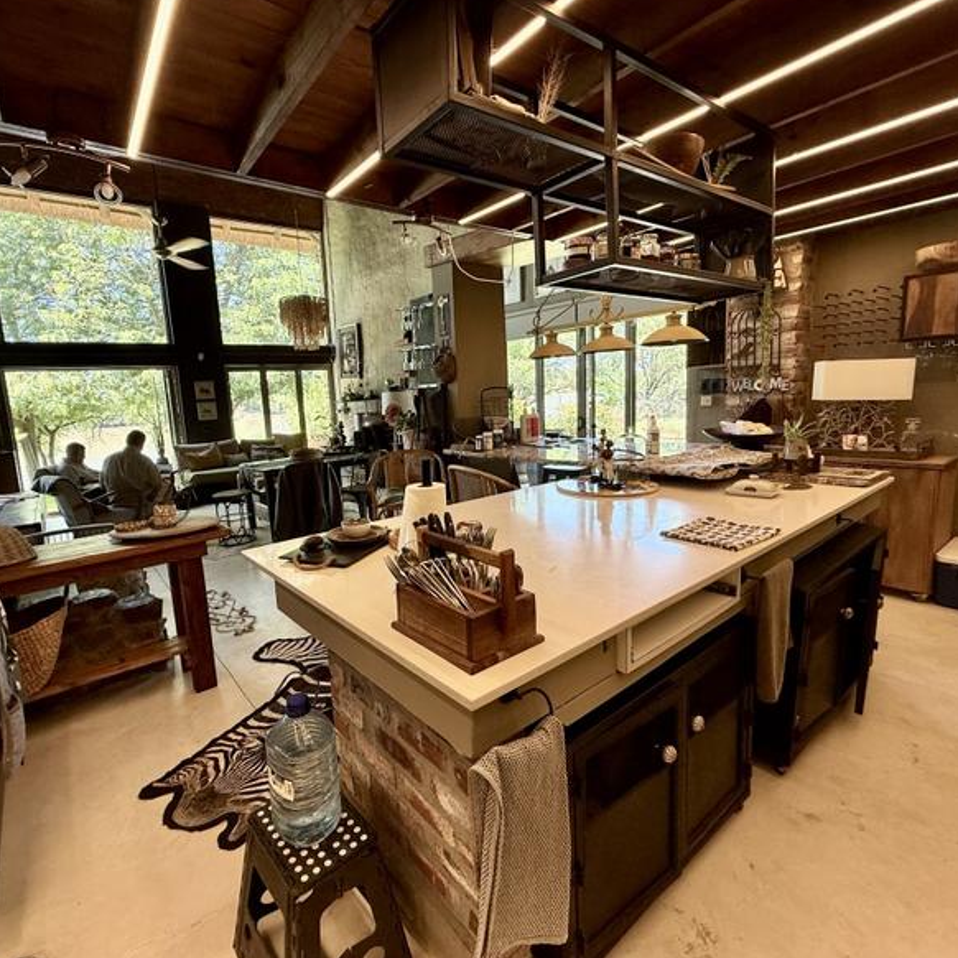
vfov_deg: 84.0
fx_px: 532
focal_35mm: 17
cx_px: 441
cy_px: 469
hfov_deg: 83.8
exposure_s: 1/99
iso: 125
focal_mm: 2.22
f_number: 2.2
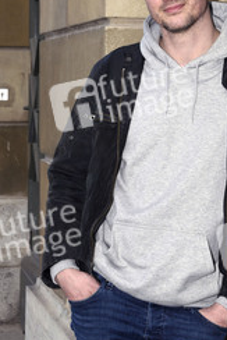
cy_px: 169
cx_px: 162
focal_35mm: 108
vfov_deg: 18.9
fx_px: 1020
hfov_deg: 12.7
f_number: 11
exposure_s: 1/160
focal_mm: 66
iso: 400
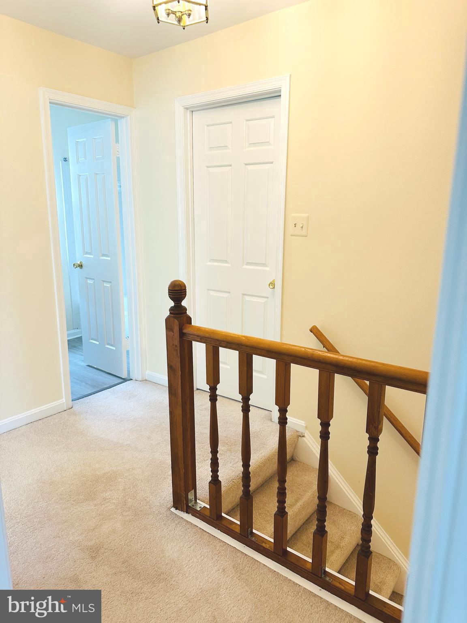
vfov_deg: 71.6
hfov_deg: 56.8
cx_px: 234
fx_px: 432
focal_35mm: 24
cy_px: 312
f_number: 1.78
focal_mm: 6.86
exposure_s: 1/60
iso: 160
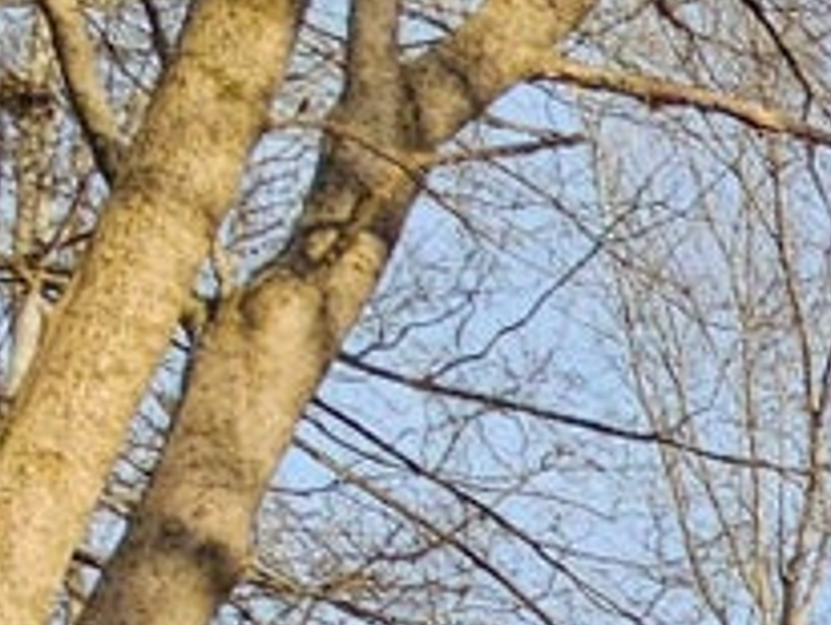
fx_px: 2067
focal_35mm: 86
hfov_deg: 13.0
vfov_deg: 12.6
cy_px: 1577
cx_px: 2241
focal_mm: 2.2
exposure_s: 1/777
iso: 50
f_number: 2.2
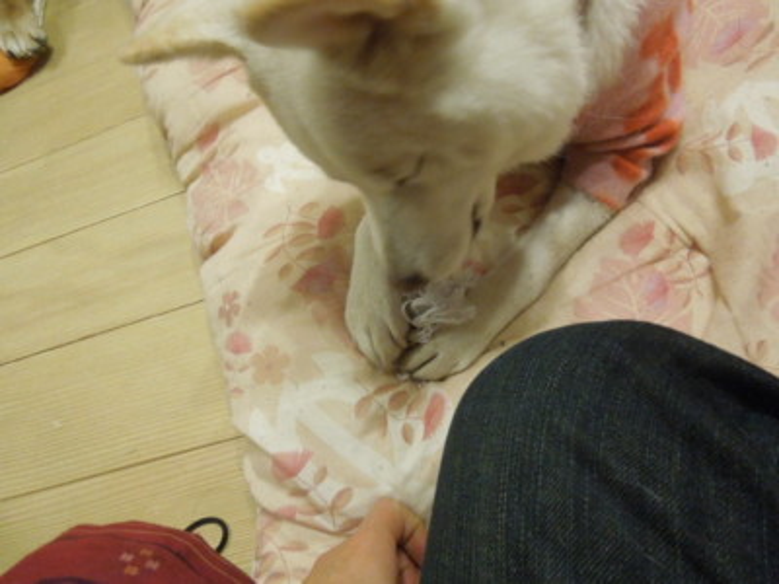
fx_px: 563
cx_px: 390
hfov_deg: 69.4
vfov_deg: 54.9
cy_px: 292
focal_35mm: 25
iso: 1100
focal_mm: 4.5
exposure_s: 1/30
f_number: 3.3
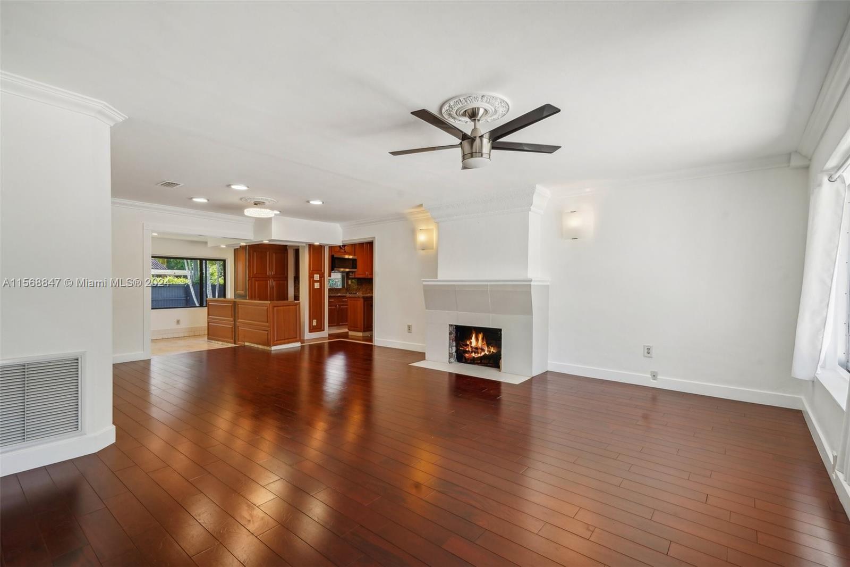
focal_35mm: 16
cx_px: 425
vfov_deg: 73.7
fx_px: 378
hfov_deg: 96.7
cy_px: 284
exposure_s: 1/40
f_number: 10
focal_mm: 16
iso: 400
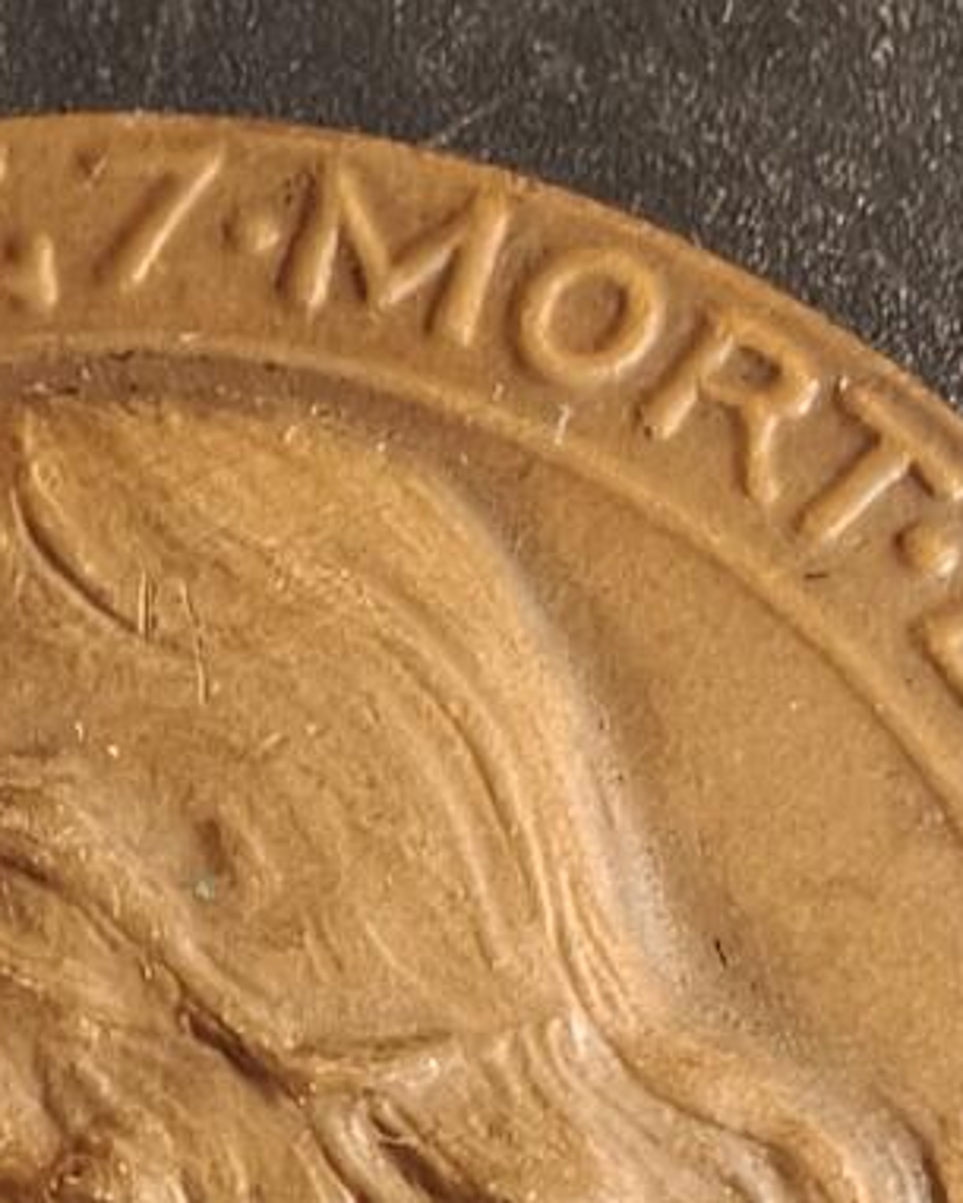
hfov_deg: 14.5
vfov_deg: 16.2
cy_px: 1929
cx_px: 578
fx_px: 3775
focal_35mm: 106
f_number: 2
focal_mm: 2.32
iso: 160
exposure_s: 1/77.5
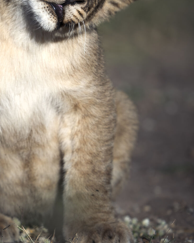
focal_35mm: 1369
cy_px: 130
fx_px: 9824
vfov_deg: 1.4
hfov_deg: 1.1
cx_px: 60
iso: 72
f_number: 4
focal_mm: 560
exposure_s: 1/1000
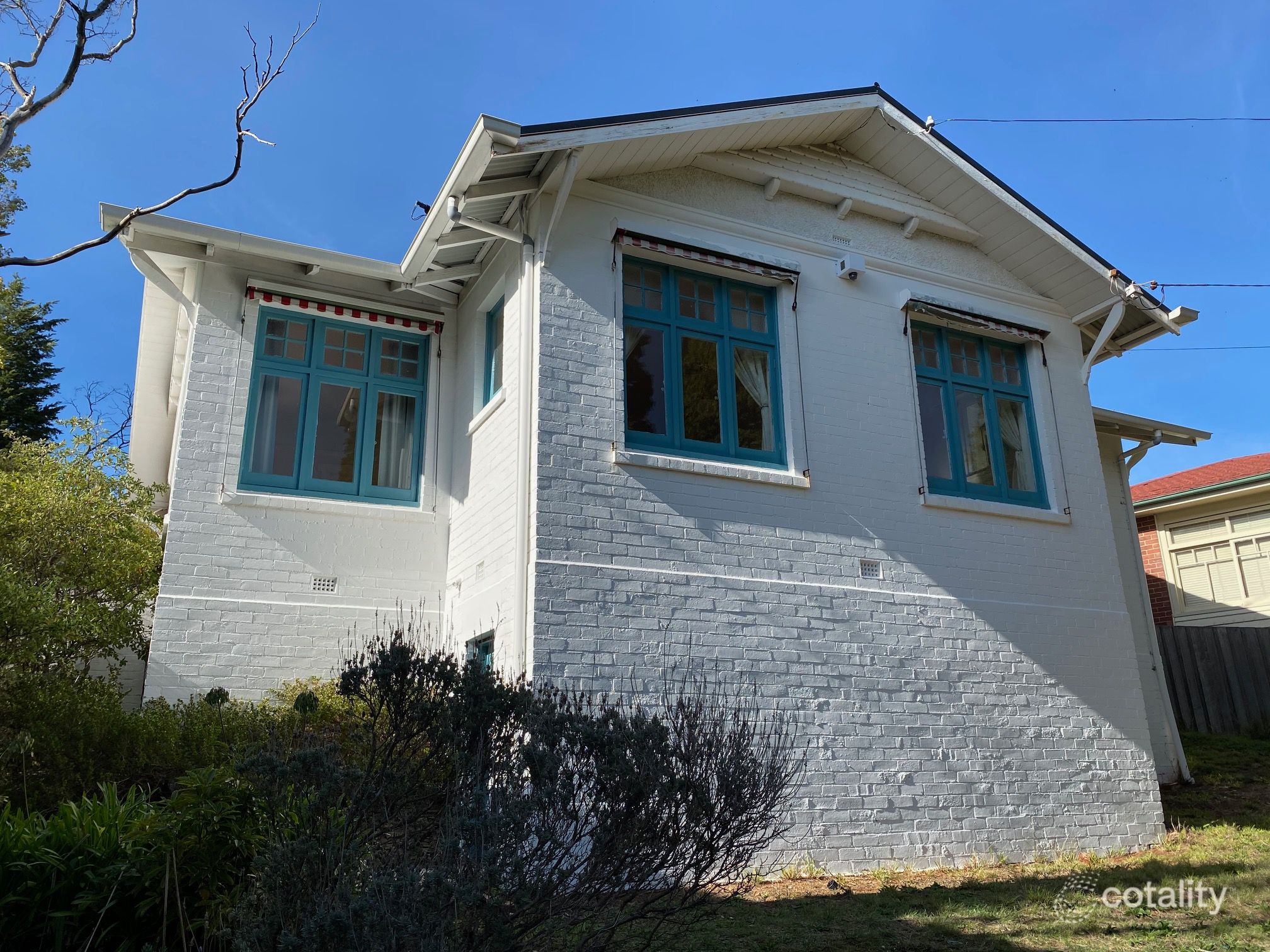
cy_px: 476
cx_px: 635
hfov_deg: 67.3
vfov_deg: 53.1
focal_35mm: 26
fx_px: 954
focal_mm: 4.25
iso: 32
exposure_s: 1/1869
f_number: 1.8
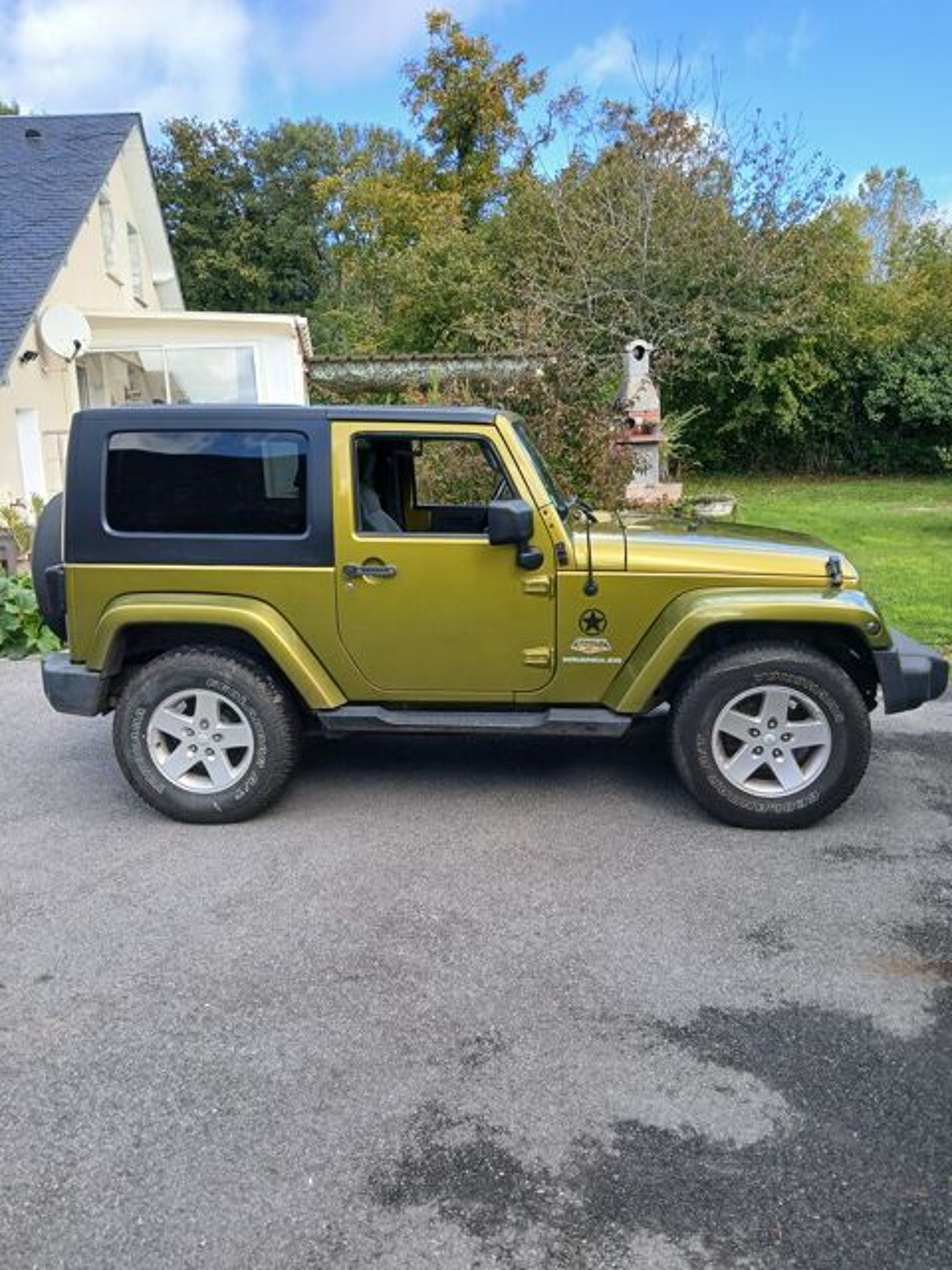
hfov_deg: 53.1
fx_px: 953
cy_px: 635
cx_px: 476
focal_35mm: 26
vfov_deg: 67.3
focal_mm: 3.98
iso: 20
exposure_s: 1/133
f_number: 1.8
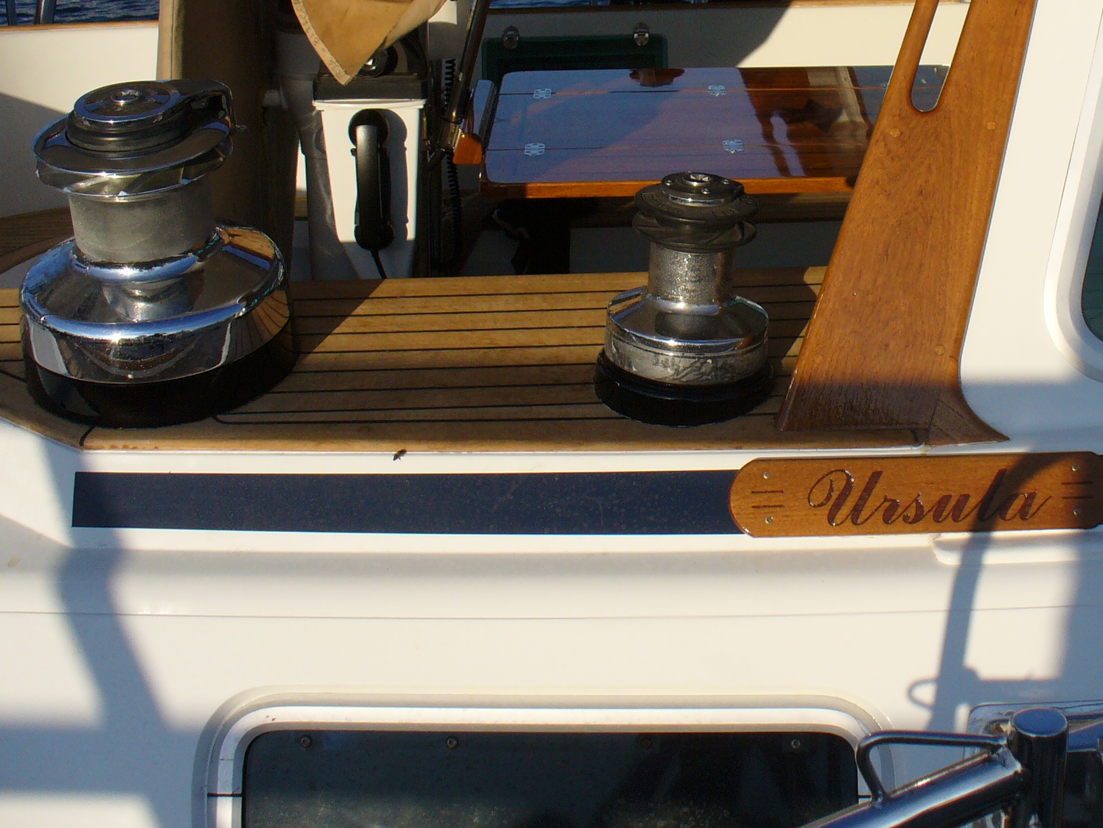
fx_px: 1848
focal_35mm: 58
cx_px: 811
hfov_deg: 32.7
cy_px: 195
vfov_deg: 24.9
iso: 80
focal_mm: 6.1
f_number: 5.6
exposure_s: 1/400
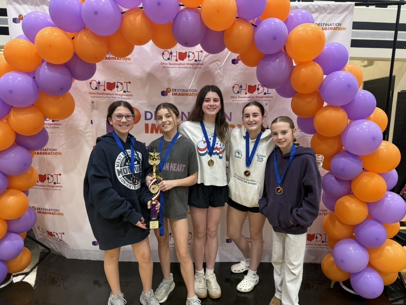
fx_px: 281
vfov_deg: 56.8
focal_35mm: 24
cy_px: 152
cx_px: 203
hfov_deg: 71.6
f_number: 1.78
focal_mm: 6.76
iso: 200
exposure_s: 1/63
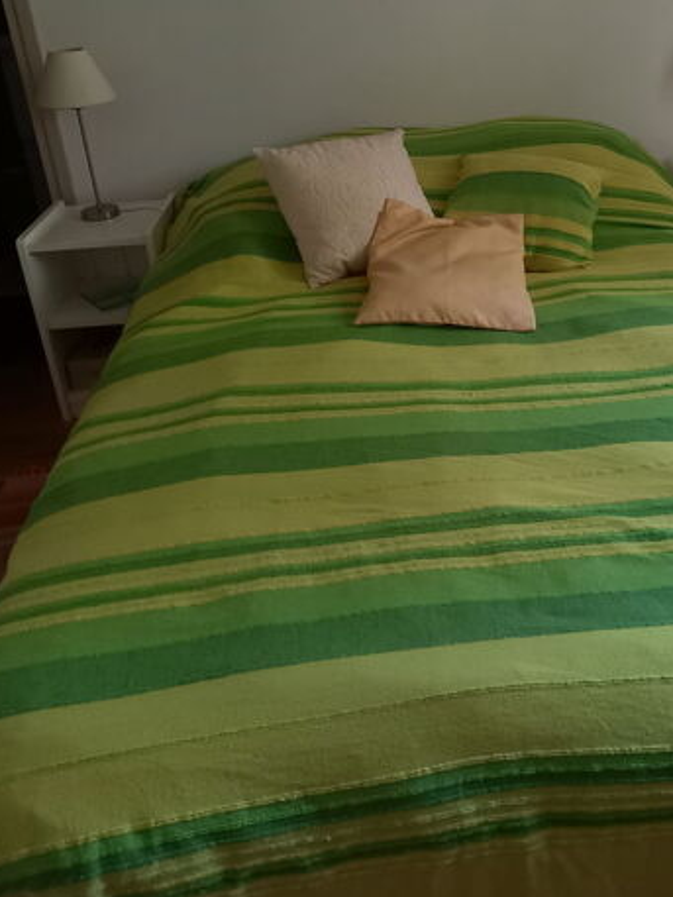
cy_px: 292
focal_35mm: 35
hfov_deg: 40.1
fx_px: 907
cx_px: 457
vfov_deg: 51.5
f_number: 2
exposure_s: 1/33.3
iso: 500
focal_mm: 4.6
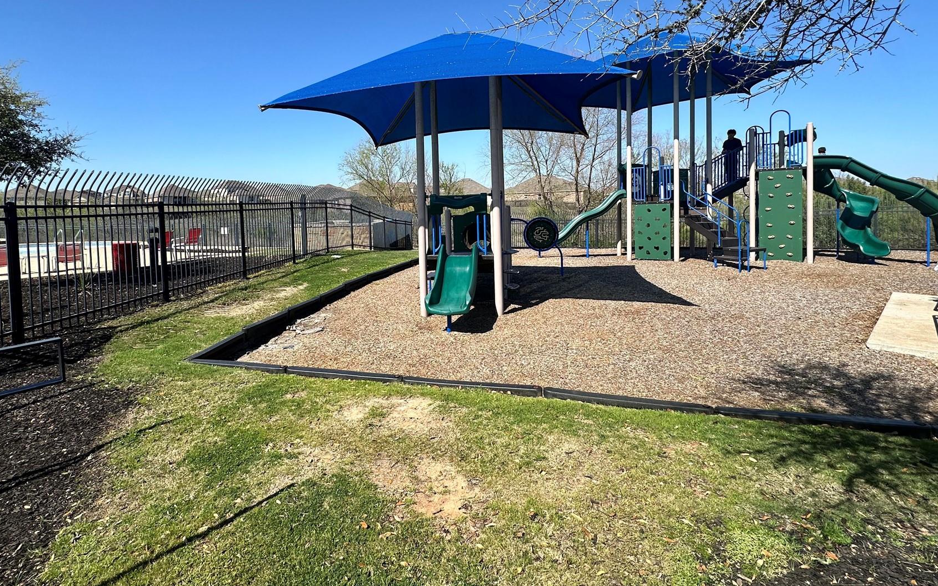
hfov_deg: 90.9
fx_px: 460
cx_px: 431
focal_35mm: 18
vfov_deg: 64.1
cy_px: 222
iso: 50
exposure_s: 1/1855
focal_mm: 2.22
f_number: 2.2
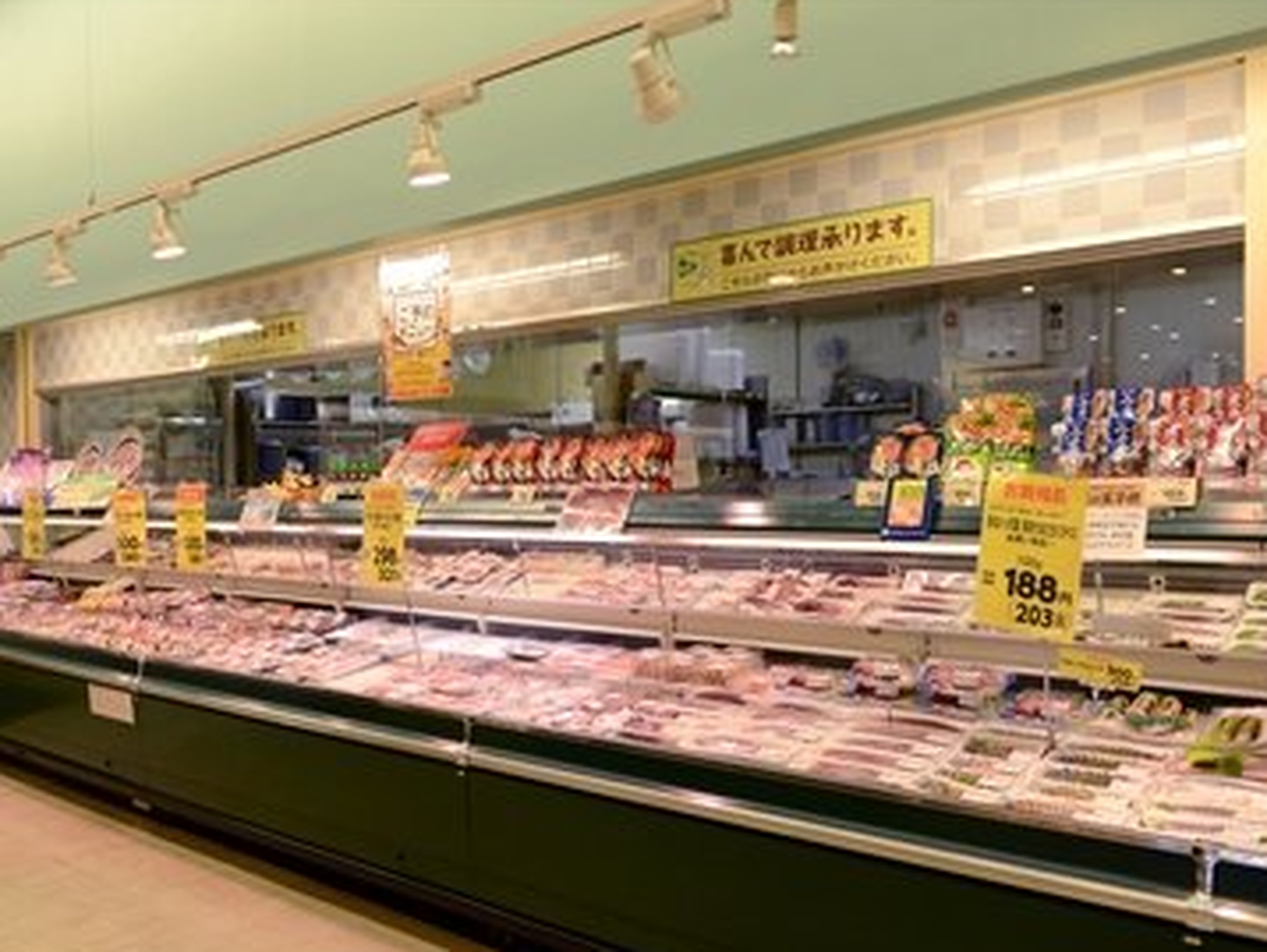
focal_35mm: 29
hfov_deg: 61.5
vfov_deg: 48.2
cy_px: 513
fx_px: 1062
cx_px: 566
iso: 500
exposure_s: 1/200
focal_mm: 24
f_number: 4
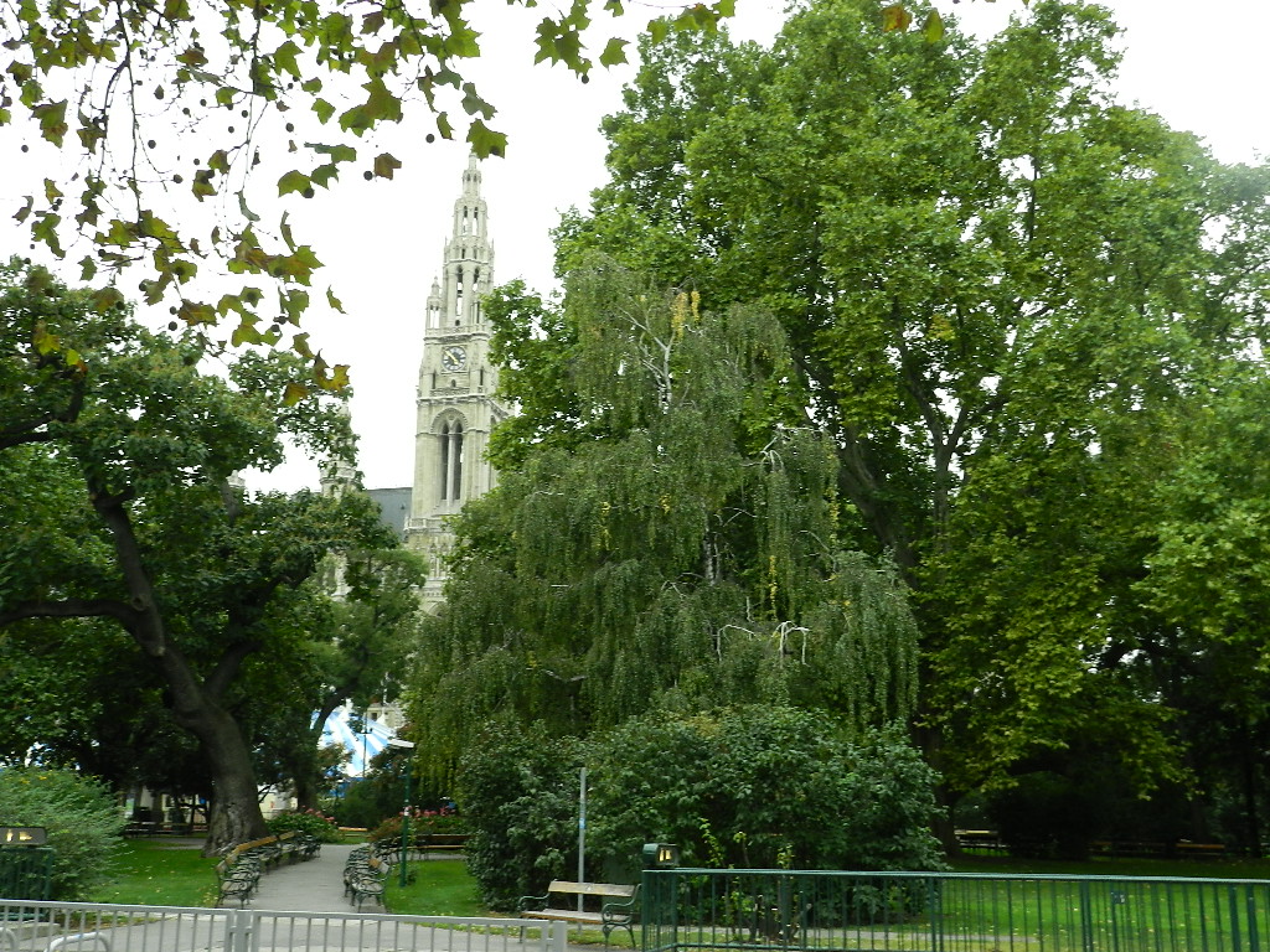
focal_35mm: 37
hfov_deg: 50.1
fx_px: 1357
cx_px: 635
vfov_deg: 38.7
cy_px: 476
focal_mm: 6.7
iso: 160
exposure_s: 1/30
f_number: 4
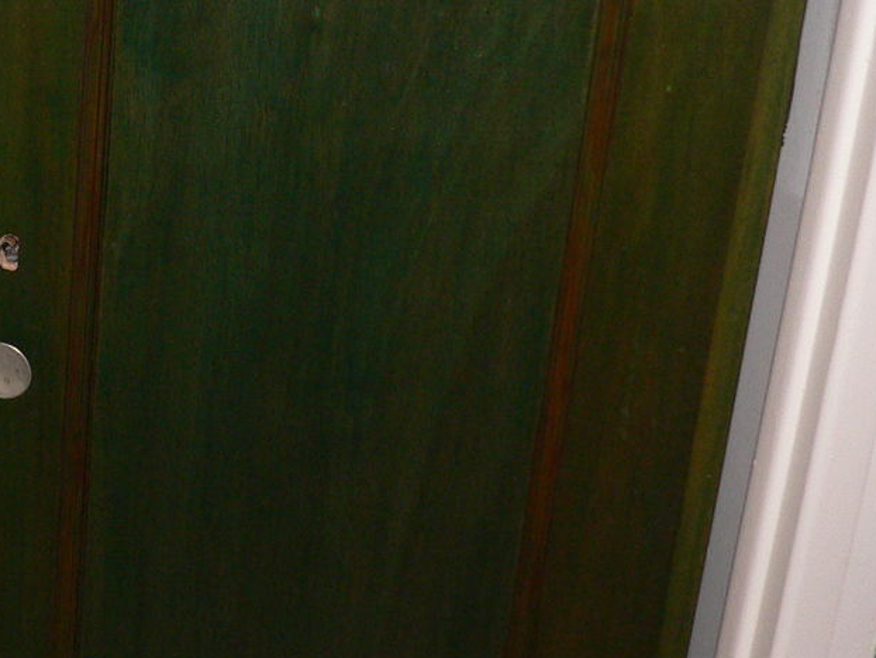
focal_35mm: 90
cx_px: 218
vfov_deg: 16.4
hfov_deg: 21.6
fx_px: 2278
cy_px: 192
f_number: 2.8
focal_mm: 5.8
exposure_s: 1/60
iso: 150
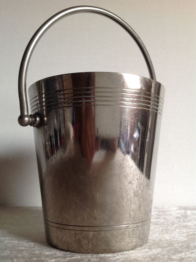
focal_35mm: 35
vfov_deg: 52.7
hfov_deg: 40.6
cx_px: 98
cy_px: 131
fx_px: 265
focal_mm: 4.28
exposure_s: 1/15
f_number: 2.4
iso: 50
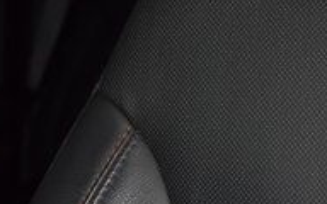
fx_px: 1138
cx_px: 412
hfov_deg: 15.6
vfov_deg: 10.0
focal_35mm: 128
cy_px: -89
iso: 1800
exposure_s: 1/125
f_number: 3.8
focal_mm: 25
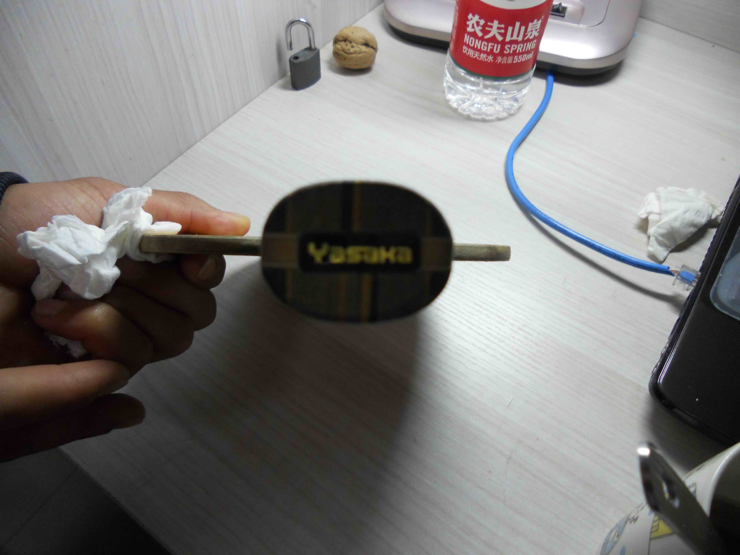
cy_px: 278
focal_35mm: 27
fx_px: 577
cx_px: 370
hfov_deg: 65.3
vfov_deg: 51.4
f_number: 3.2
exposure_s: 1/30
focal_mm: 4.9
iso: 200
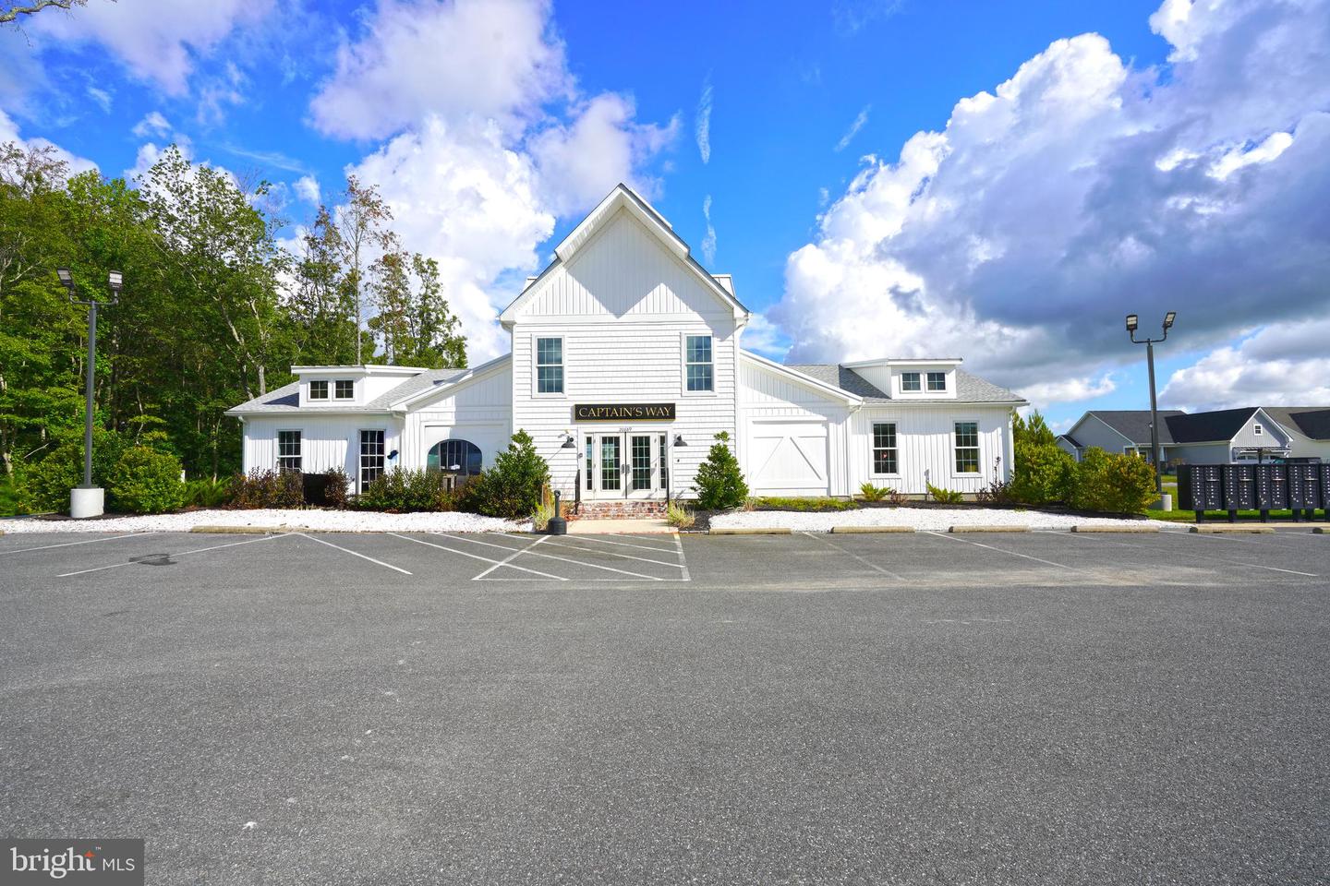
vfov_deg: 73.7
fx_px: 591
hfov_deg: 96.7
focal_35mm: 16
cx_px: 665
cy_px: 443
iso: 100
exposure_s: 1/250
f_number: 10
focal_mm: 16
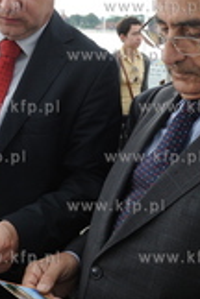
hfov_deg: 21.2
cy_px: 131
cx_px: 76
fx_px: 533
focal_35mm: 64
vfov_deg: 31.4
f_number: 8
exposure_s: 1/250
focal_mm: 26
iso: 2000
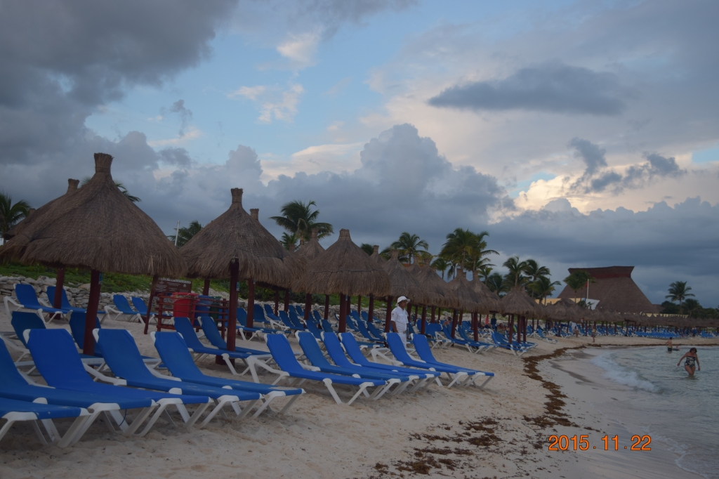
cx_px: 360
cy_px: 240
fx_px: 749
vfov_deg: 35.5
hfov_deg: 51.3
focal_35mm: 38
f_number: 4
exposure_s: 1/250
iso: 200
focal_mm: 25
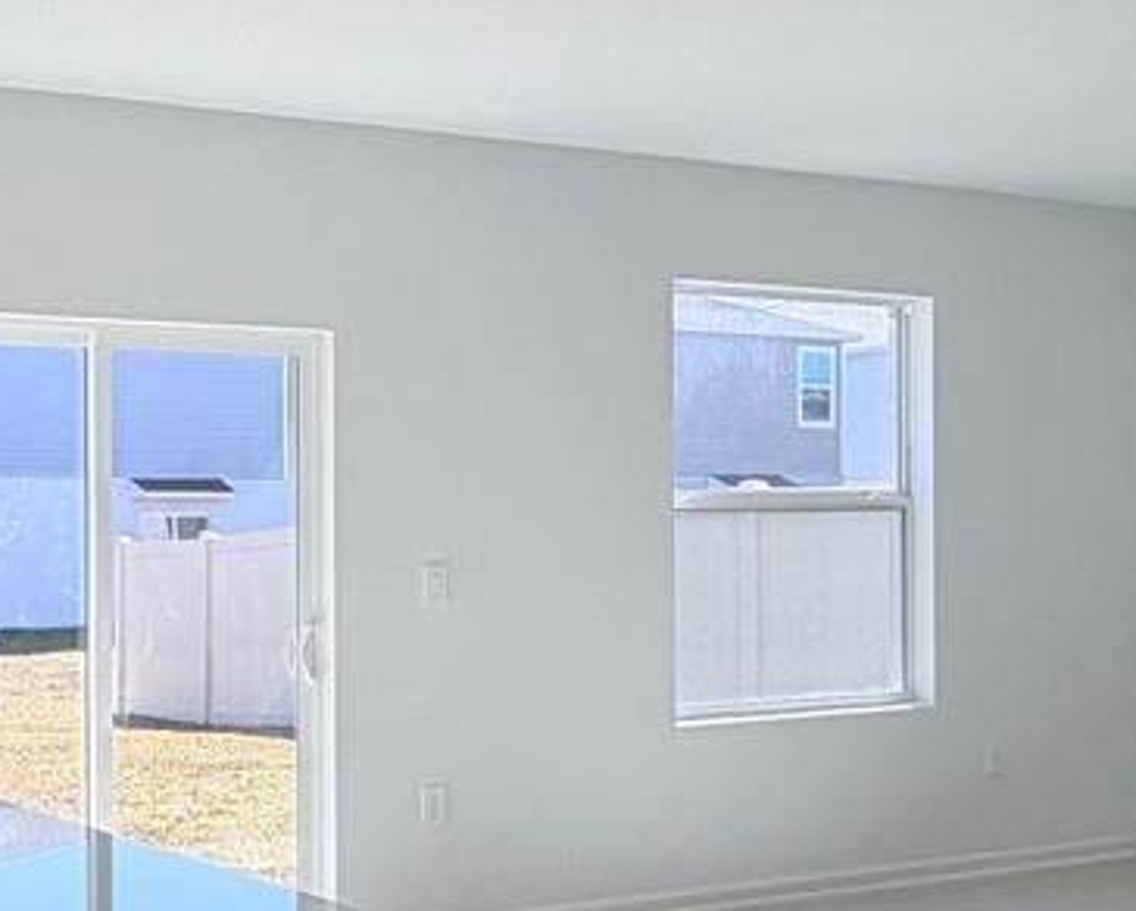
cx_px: 209
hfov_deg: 30.6
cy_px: 546
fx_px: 2019
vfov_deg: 25.4
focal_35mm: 60
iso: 50
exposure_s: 1/280
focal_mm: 2.22
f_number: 2.2
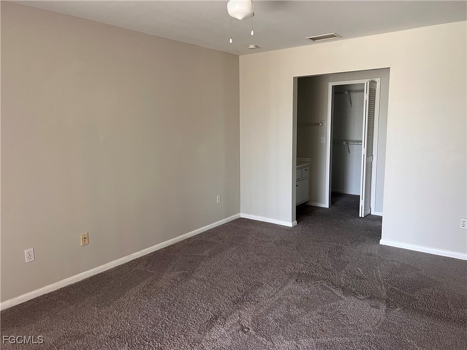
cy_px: 175
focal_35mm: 26
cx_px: 234
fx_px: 351
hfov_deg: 67.3
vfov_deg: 53.1
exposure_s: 1/100
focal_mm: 5.7
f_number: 1.5
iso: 125
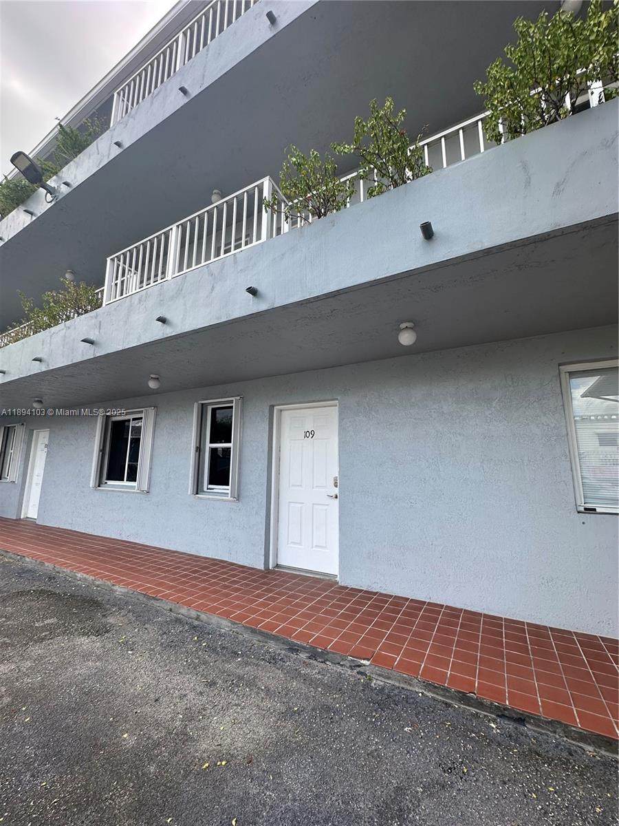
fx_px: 334
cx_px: 310
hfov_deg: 85.7
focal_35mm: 14
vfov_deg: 102.1
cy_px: 413
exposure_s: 1/403
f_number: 2.2
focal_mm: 2.22
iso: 40
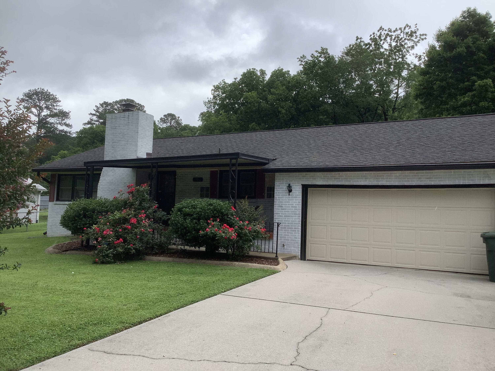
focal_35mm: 31
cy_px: 186
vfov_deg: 45.4
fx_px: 443
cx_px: 248
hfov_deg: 58.4
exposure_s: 1/1006
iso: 25
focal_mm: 3.3
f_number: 2.4
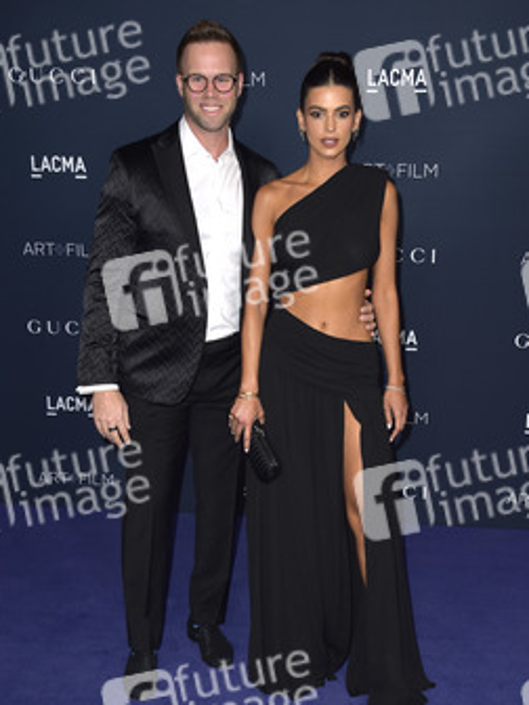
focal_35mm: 55
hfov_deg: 26.6
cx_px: 272
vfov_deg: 34.9
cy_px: 386
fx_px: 1121
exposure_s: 1/250
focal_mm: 48
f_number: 6.3
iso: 500
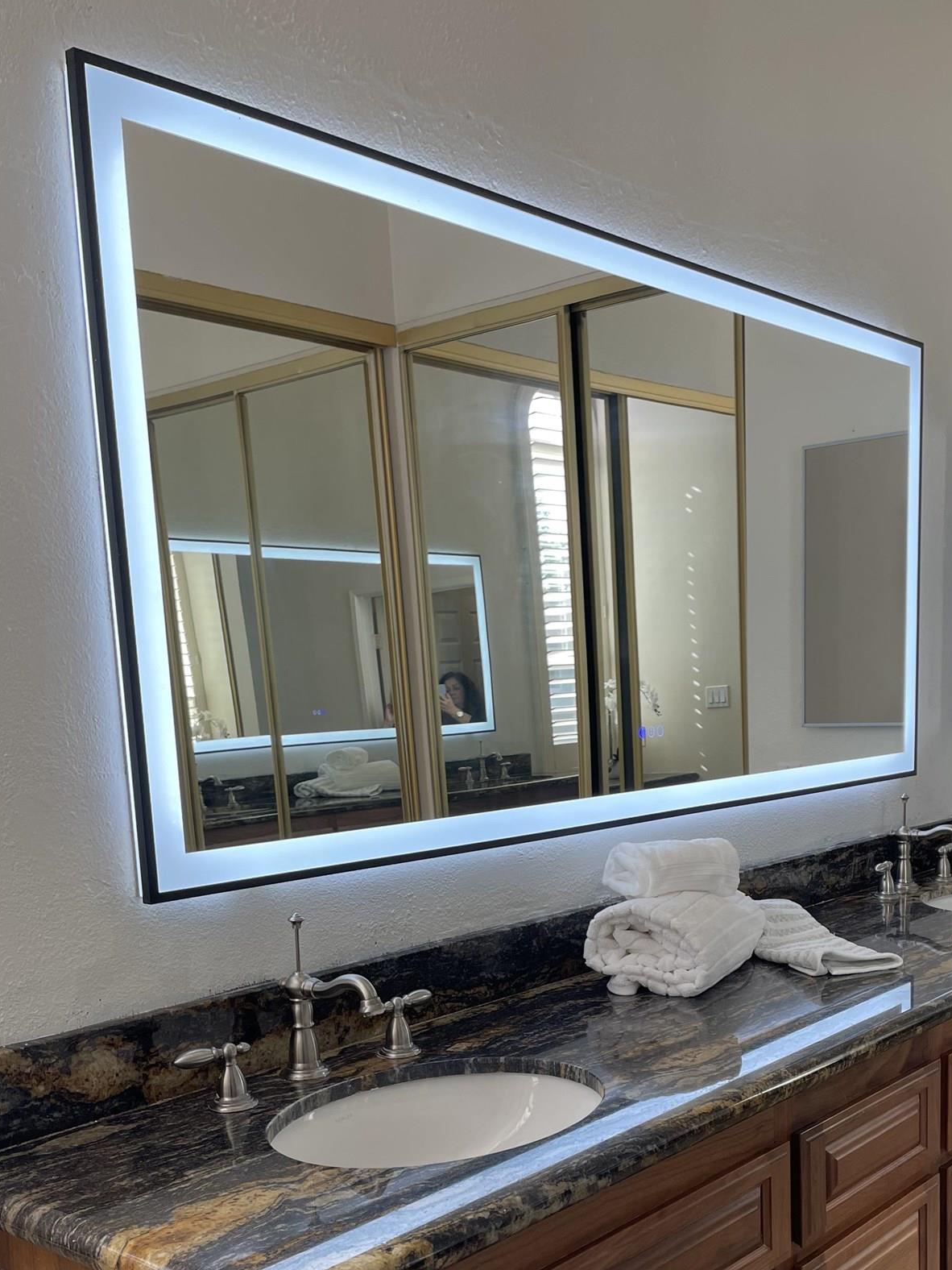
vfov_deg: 47.6
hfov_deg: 37.5
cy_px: 909
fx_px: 1393
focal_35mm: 38
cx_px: 600
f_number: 1.6
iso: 50
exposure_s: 1/121
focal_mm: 4.2
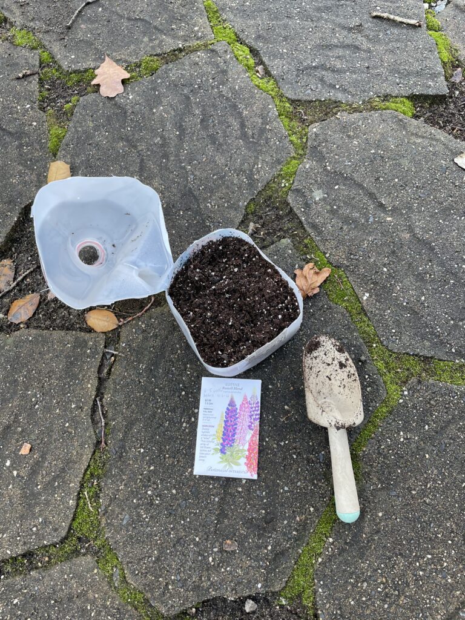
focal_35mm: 26
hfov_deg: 53.1
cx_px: 232
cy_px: 310
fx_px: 466
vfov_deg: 67.3
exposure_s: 1/121
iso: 64
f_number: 1.6
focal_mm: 4.2
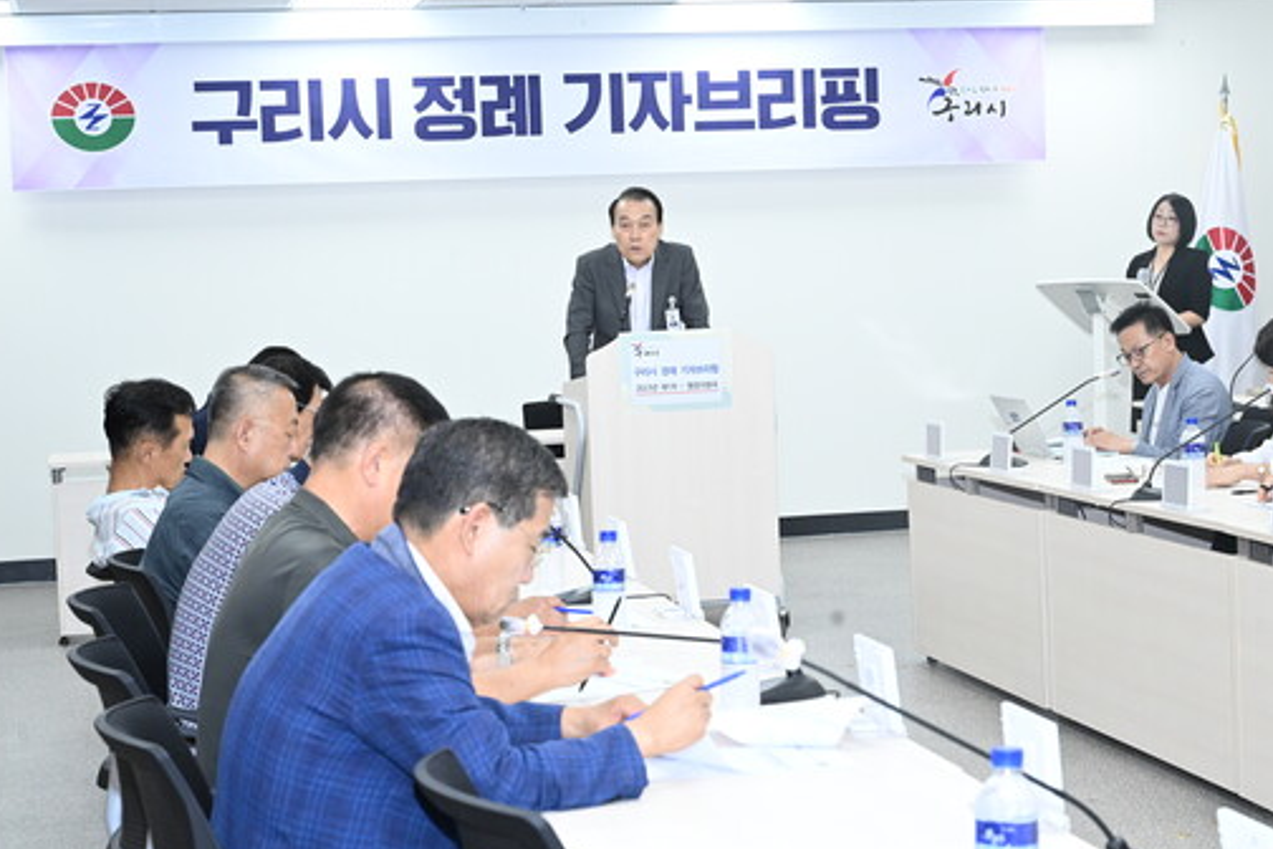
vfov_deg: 18.2
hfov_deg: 27.0
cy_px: 475
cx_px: 722
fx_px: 2652
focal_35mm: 75
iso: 1600
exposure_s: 1/125
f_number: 8
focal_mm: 63
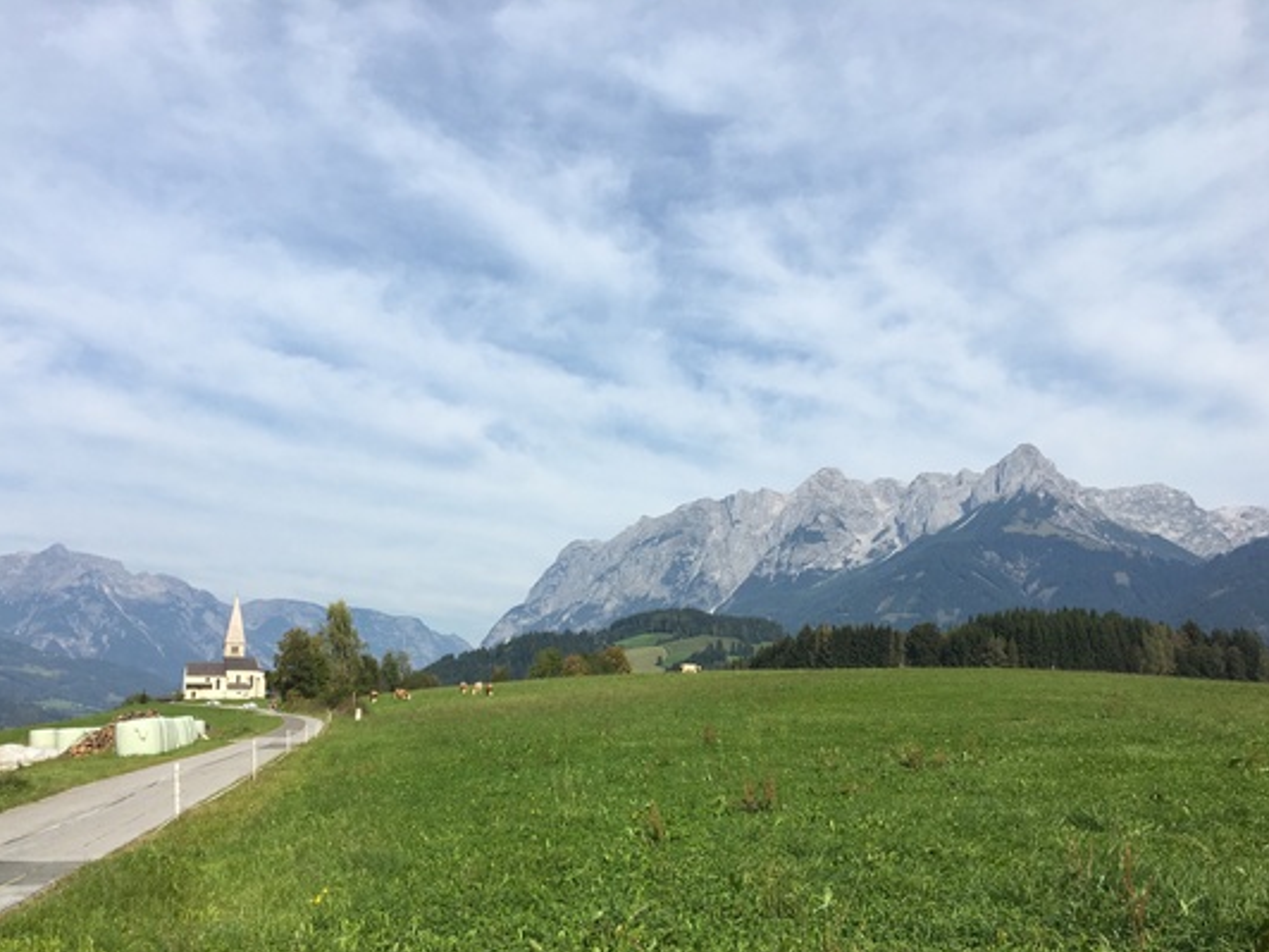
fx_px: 1173
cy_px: 523
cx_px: 581
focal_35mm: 32
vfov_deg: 44.1
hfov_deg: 56.7
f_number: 2.2
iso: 25
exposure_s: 1/2024
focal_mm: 4.15
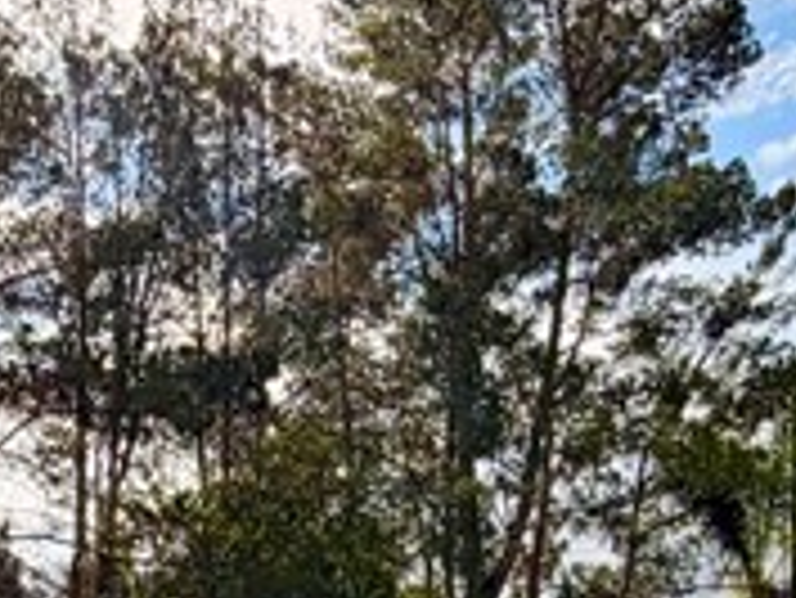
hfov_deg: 24.0
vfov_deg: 17.3
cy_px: 746
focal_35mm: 81
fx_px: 1864
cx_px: 256
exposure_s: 1/1848
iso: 25
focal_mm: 2.22
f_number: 2.2
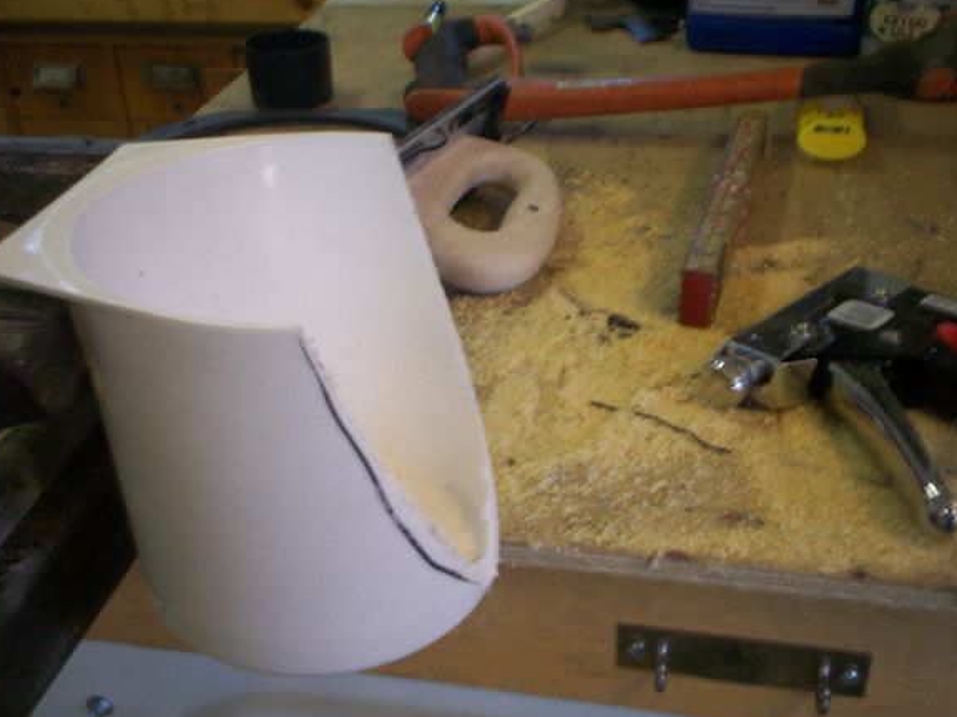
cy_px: 360
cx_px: 459
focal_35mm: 40
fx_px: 1106
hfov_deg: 46.8
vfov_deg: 36.0
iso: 140
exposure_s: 1/15.7
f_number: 4.5
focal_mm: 6
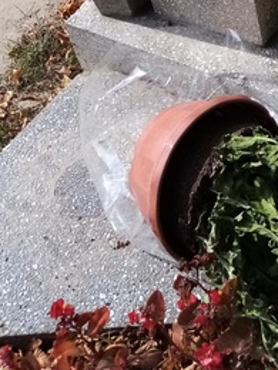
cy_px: -75
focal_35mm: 64
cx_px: 321
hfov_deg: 21.5
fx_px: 685
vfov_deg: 26.8
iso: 104
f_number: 1.8
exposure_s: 1/1021
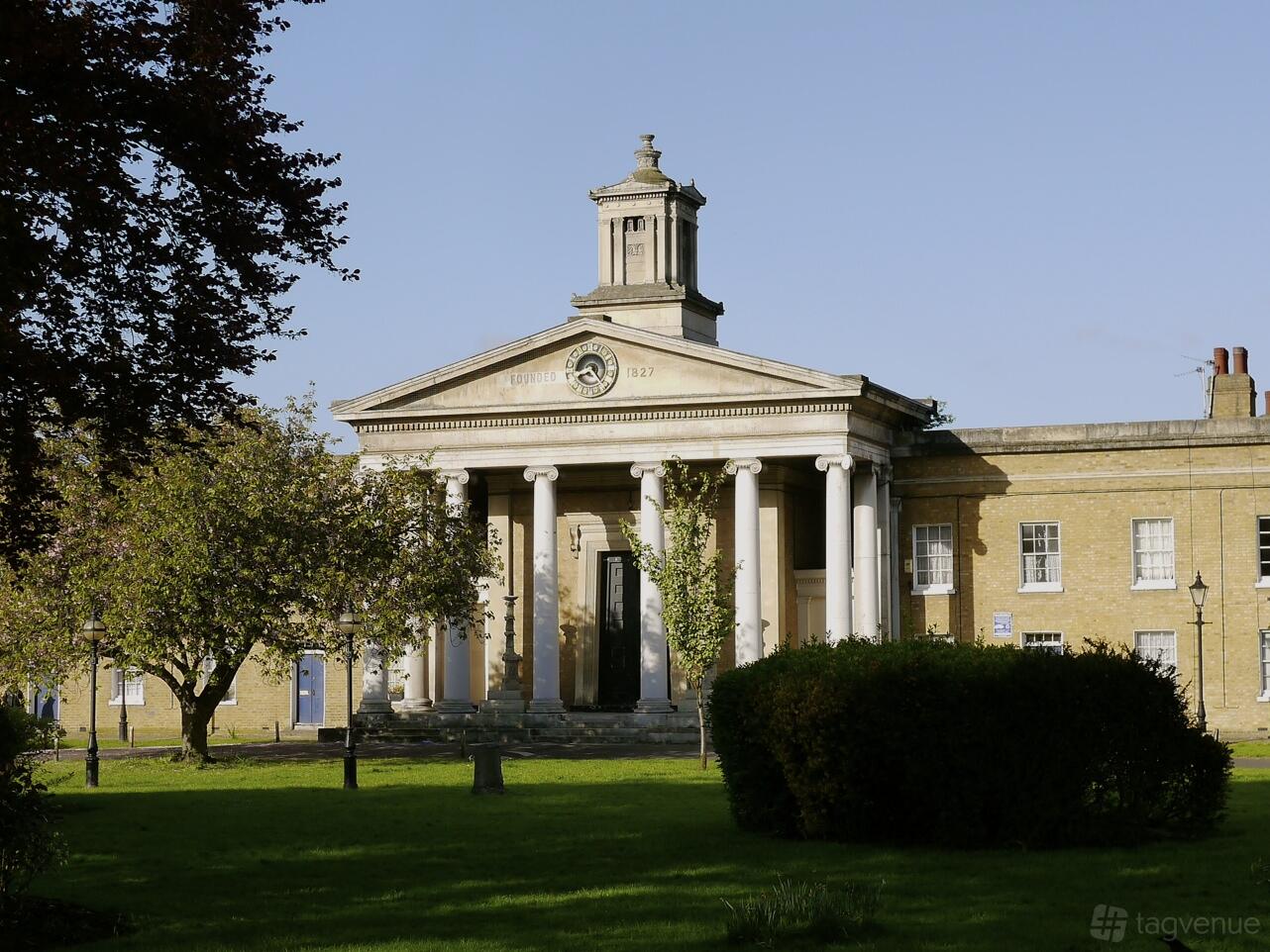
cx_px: 635
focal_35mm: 40
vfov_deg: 36.0
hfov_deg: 46.8
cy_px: 476
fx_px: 1468
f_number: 4.5
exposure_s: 1/800
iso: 160
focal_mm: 20
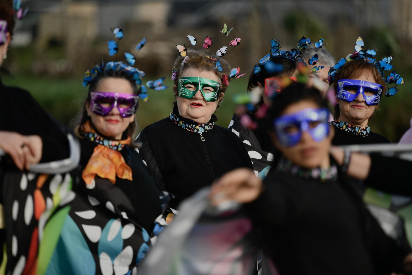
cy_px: 138
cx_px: 206
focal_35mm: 300
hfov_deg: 6.9
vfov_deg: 4.6
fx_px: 3432
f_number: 4
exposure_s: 1/400
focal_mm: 300
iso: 100
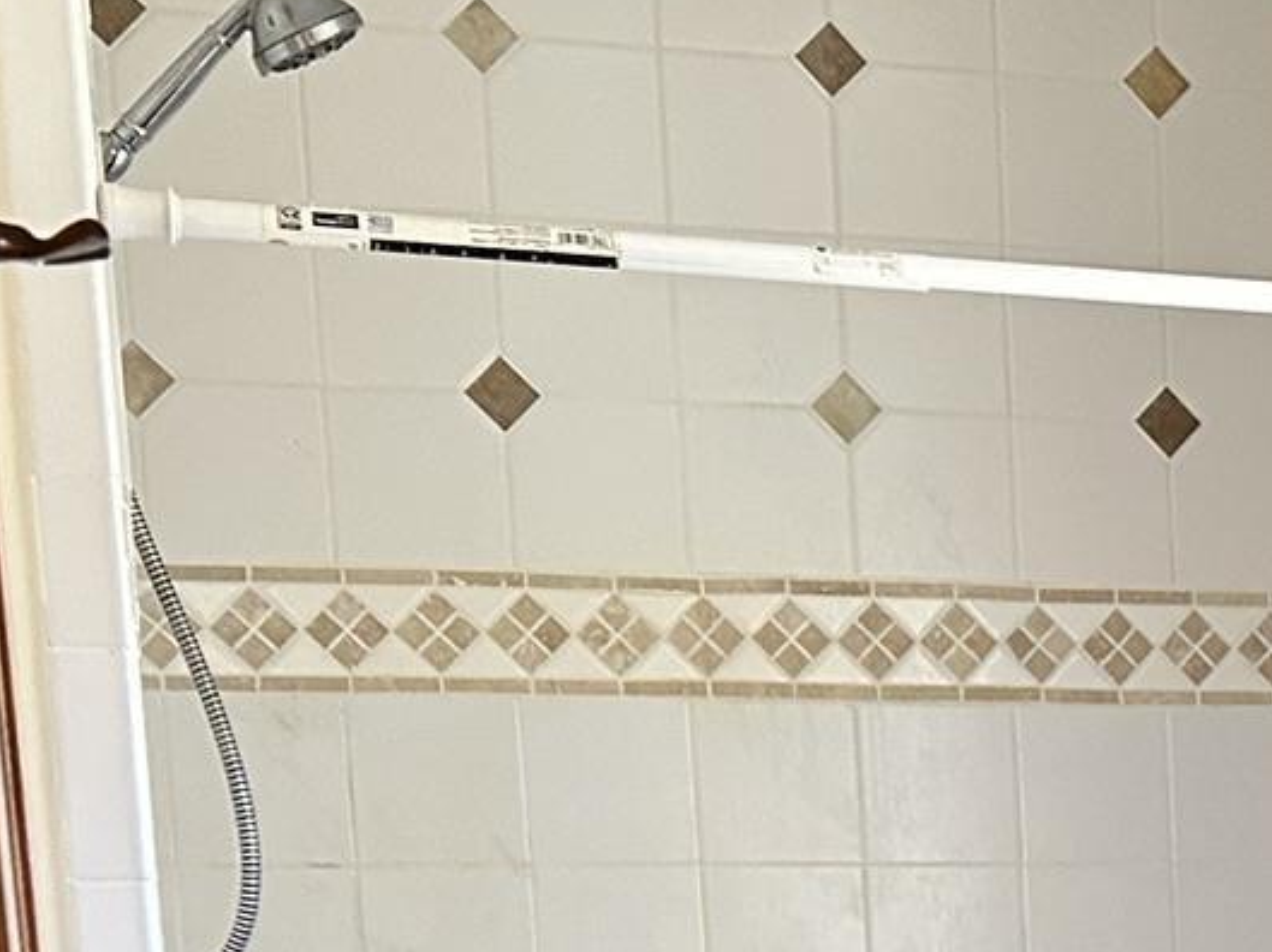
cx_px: 1647
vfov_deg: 14.7
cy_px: 1435
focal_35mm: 93
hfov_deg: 19.5
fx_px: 3415
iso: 400
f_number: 1.78
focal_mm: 6.86
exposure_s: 1/60
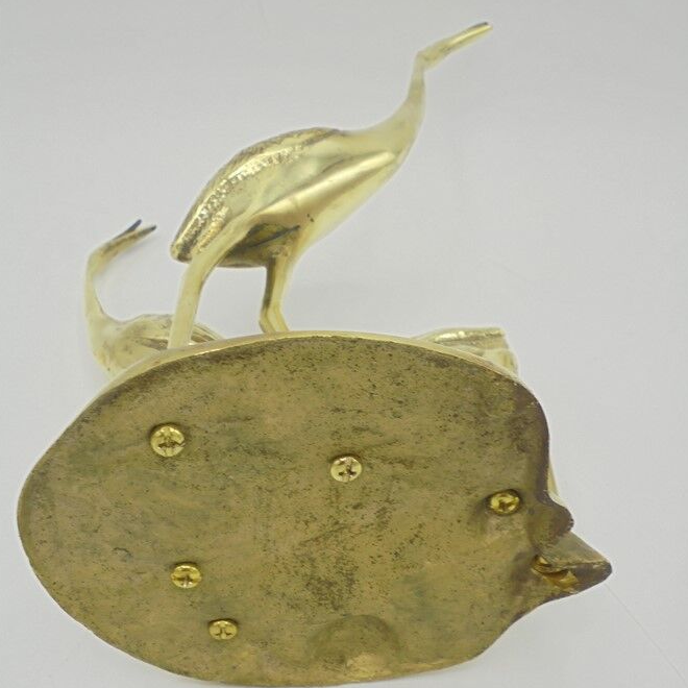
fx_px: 922
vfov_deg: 40.9
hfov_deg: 40.9
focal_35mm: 41
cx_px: 345
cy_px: 366
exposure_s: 1/60
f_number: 4
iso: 100
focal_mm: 6.1
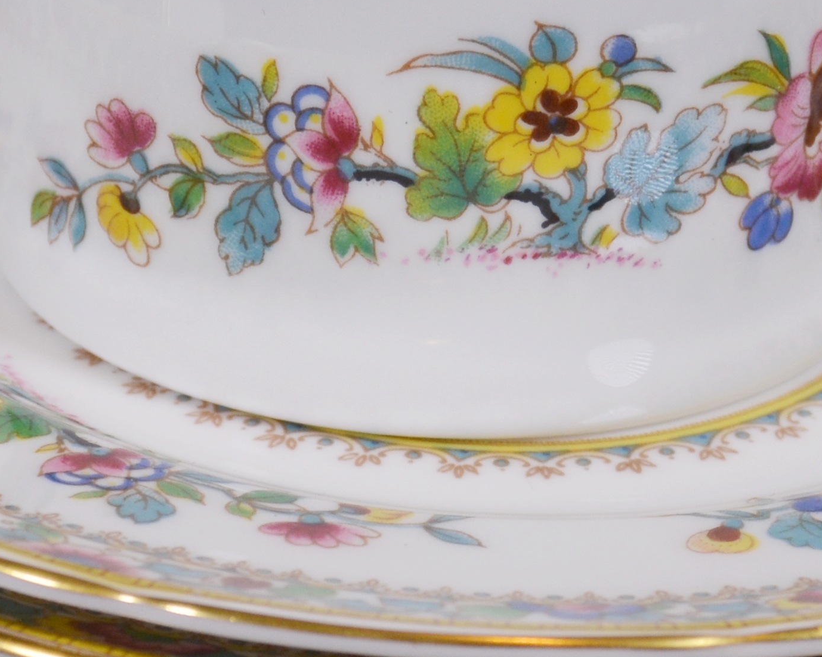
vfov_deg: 8.1
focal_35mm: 190
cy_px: 336
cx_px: 585
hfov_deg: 10.1
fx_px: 4623
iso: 200
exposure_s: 1/125
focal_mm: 31
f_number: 5.6
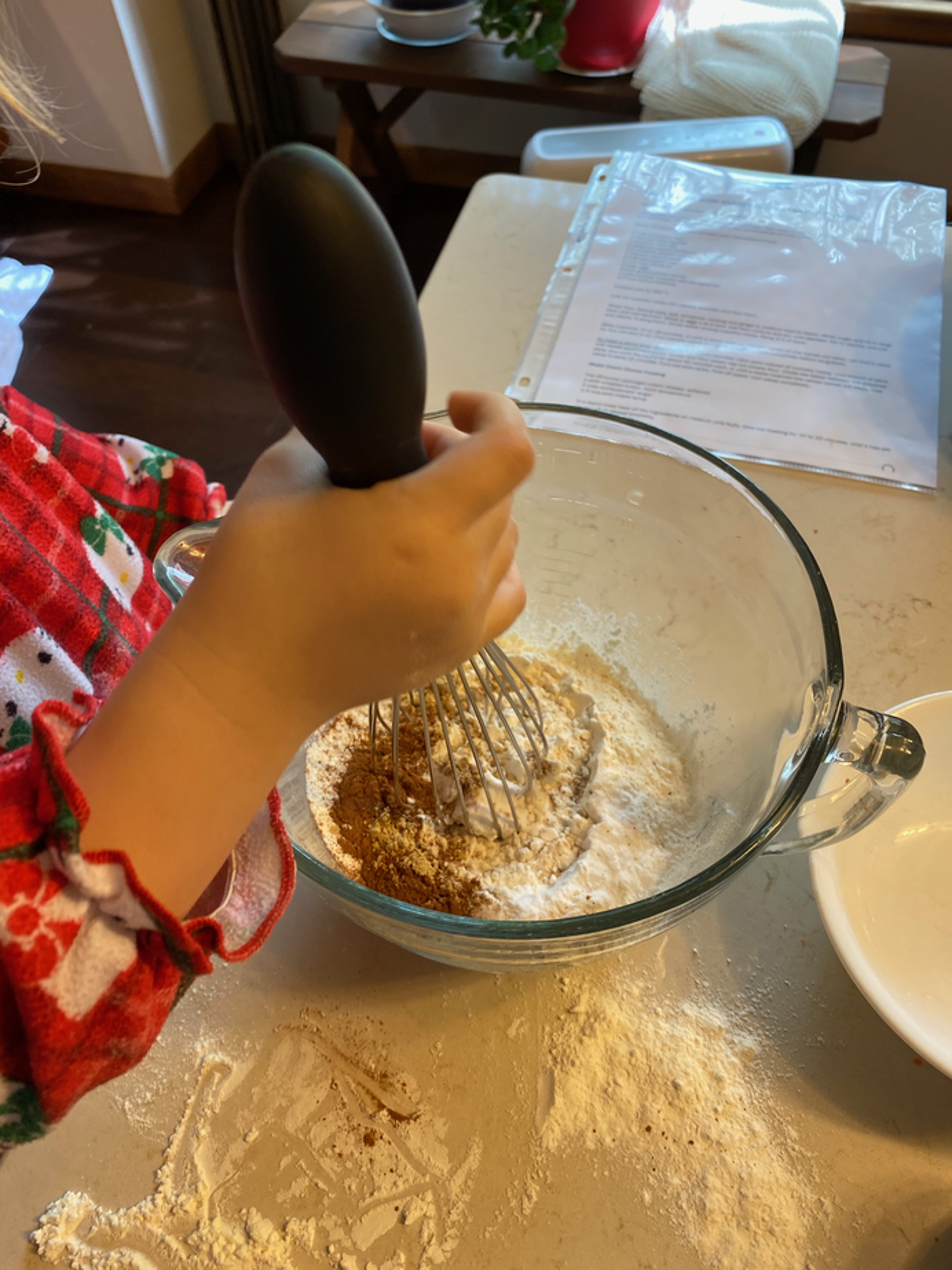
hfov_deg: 53.1
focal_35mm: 26
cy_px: 635
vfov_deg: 67.3
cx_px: 476
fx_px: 954
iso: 80
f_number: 1.8
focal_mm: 4.25
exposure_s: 1/120
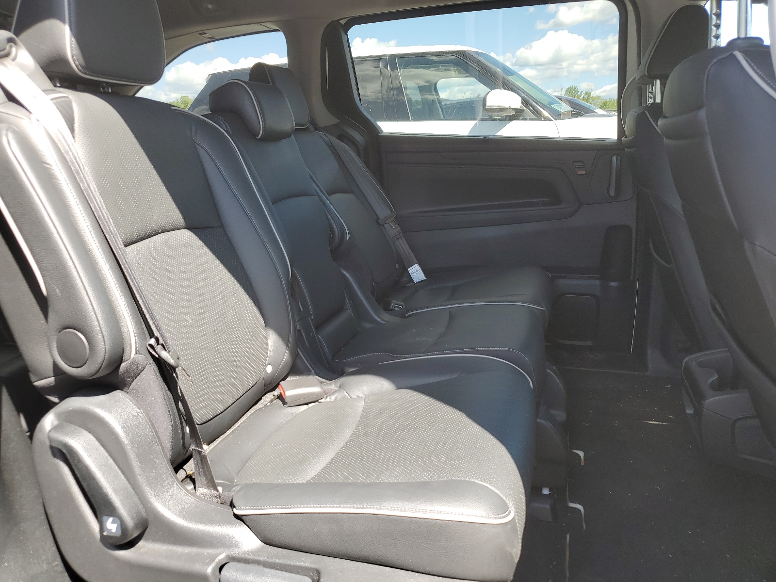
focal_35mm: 26
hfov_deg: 67.3
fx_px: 583
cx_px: 388
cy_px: 291
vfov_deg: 53.1
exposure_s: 1/370
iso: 50
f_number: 1.5
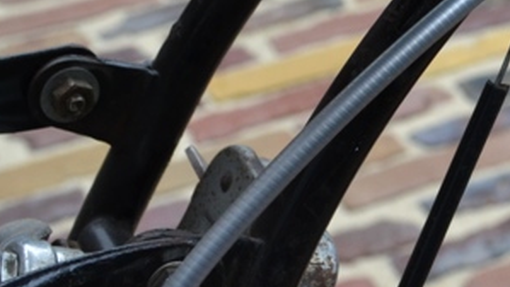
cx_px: 623
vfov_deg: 9.3
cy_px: -33
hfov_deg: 16.0
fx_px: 1744
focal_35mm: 129
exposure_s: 1/125
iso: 400
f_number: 8
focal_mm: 24
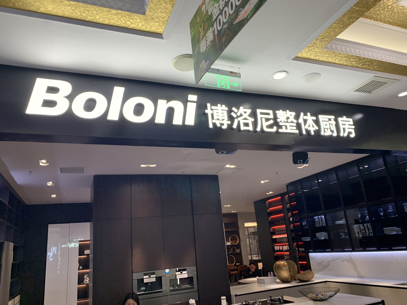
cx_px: 204
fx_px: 306
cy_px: 152
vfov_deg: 53.1
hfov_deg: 67.3
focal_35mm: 26
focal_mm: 4.25
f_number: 1.8
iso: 100
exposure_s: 1/121
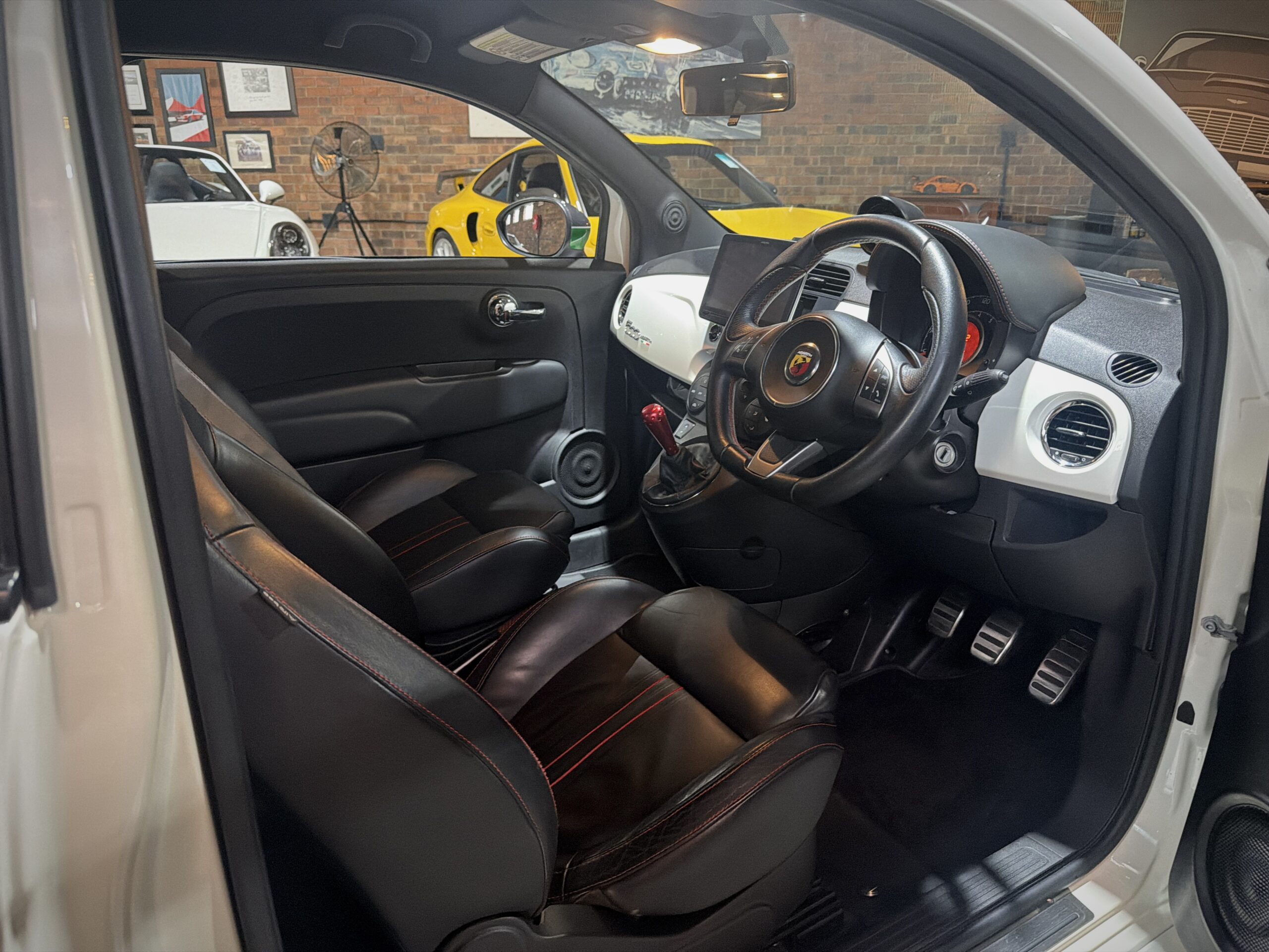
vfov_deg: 56.8
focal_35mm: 24
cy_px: 476
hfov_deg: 71.6
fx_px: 880
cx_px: 634
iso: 800
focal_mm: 6.76
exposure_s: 1/33
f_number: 1.78
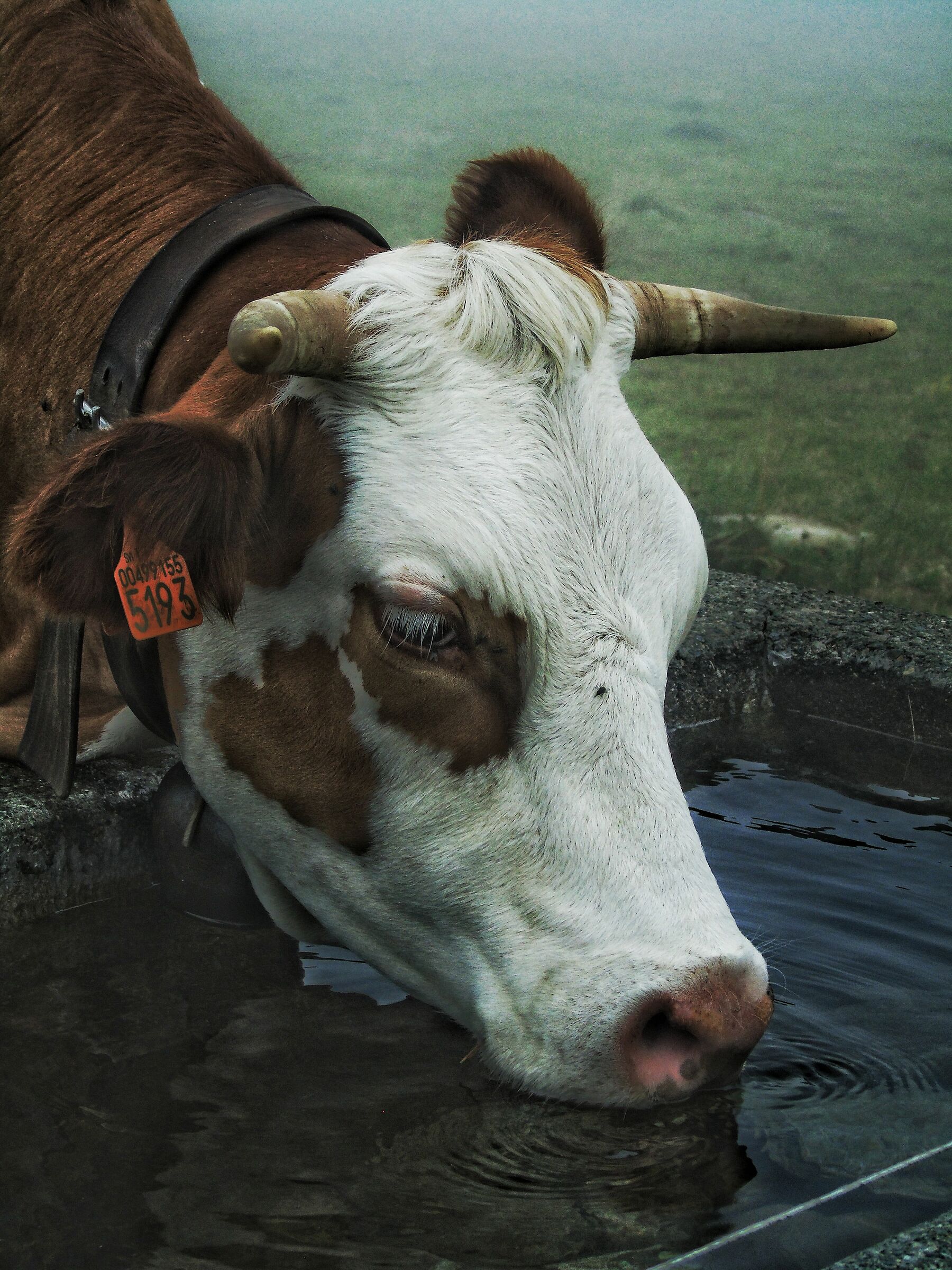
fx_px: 4547
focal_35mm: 124
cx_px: 476
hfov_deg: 12.0
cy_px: 635
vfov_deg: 15.9
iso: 80
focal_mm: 22
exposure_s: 1/500
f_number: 4.6
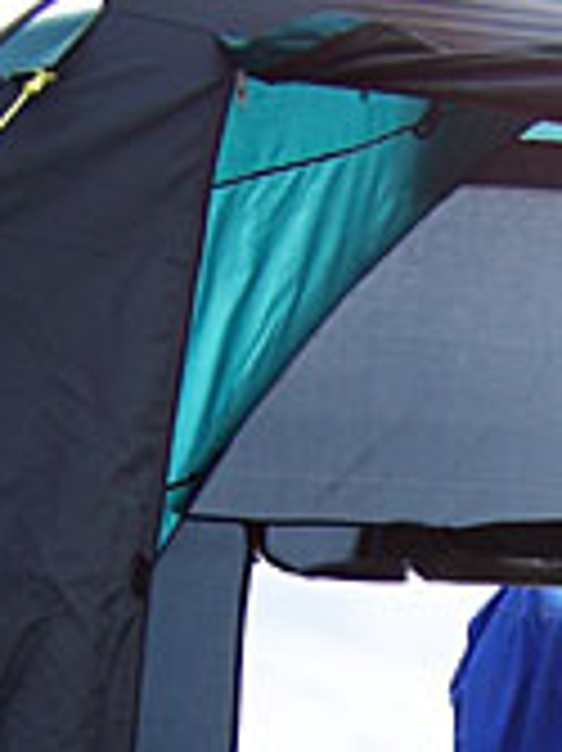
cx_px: 481
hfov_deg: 16.1
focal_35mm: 91
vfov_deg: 20.4
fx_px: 1972
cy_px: 869
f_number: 2.8
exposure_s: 1/350
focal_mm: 6.3
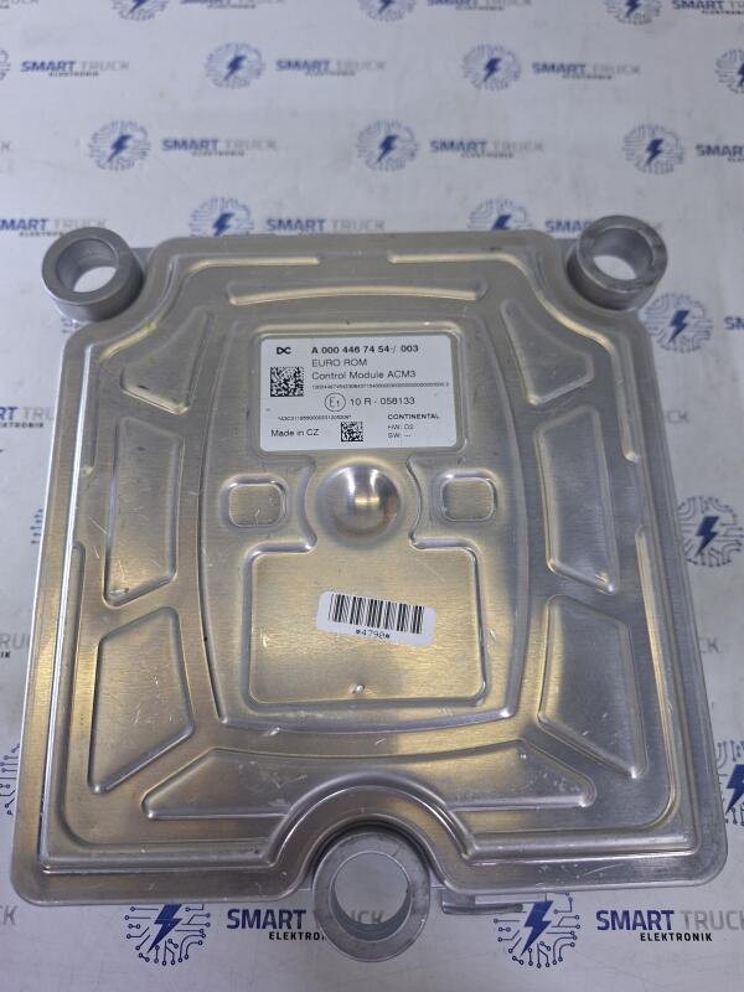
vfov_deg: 73.9
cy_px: 496
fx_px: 659
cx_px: 372
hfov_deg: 58.9
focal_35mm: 23
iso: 200
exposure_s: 1/50
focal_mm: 5.54
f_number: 1.8
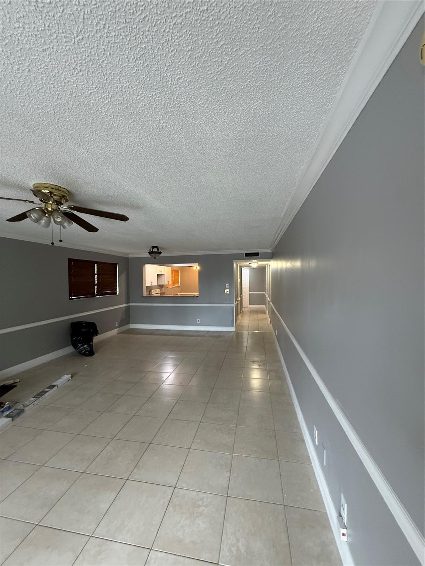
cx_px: 212
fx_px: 229
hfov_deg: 85.7
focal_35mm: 14
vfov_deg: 102.1
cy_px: 283
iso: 320
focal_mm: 2.22
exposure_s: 1/60
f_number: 2.2
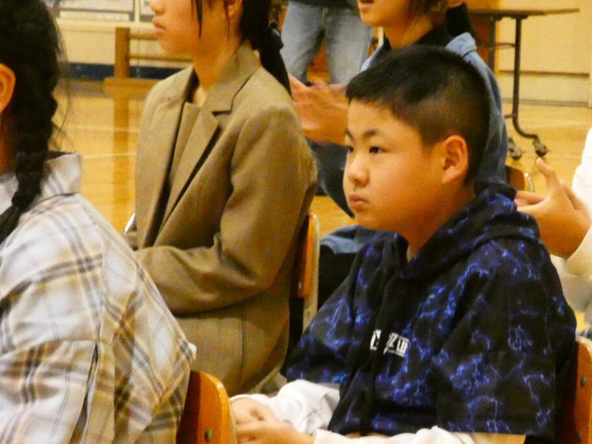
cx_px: 406
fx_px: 3010
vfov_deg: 8.4
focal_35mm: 176
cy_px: 185
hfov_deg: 11.2
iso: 1600
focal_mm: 16
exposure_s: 1/30
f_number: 4.7
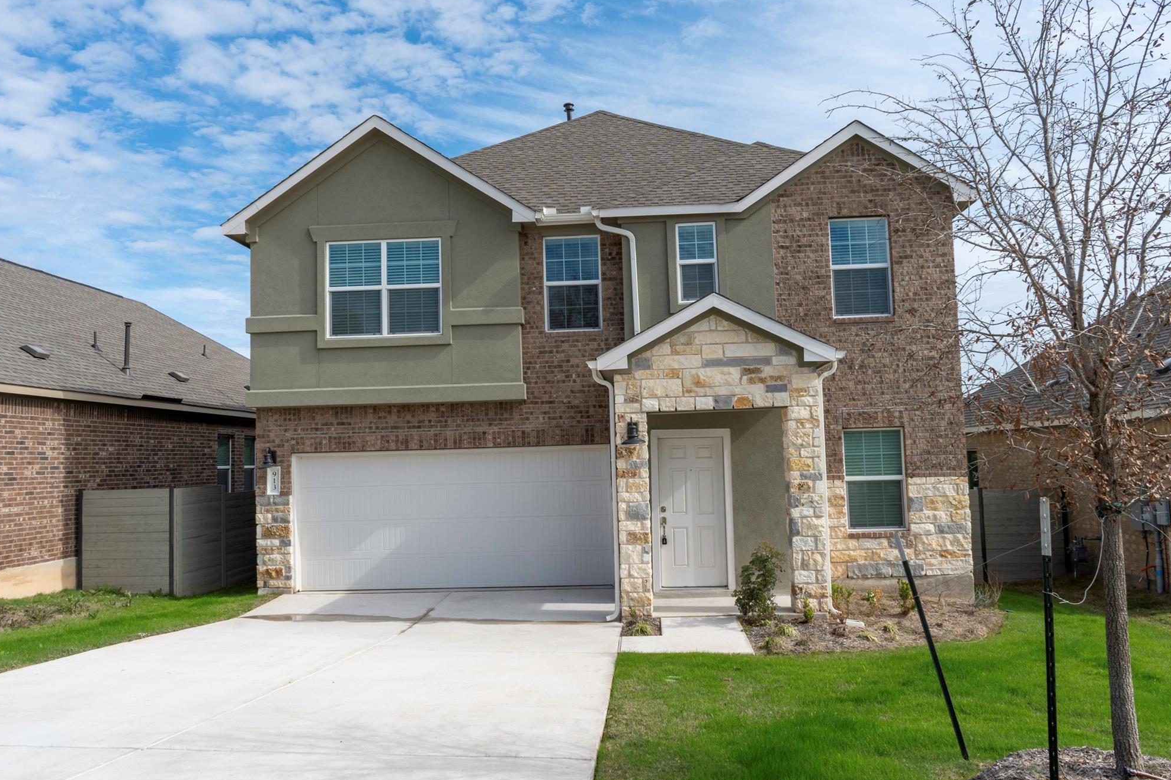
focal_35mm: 29
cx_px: 582
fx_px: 943
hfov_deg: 63.7
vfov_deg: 45.0
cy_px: 378
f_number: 11
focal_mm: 28
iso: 100
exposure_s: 1/800
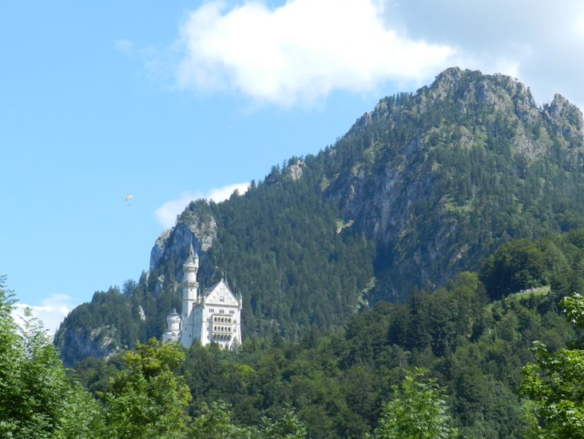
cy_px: 274
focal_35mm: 84
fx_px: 1418
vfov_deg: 17.6
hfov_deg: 23.2
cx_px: 399
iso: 160
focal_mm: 10.7
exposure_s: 1/640
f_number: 4.6
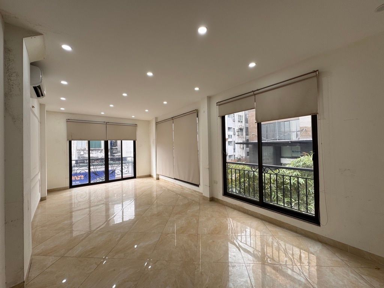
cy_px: 144
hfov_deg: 102.1
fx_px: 155
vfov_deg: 85.7
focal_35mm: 14
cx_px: 192
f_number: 2.2
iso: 40
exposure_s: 1/152
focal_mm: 2.22
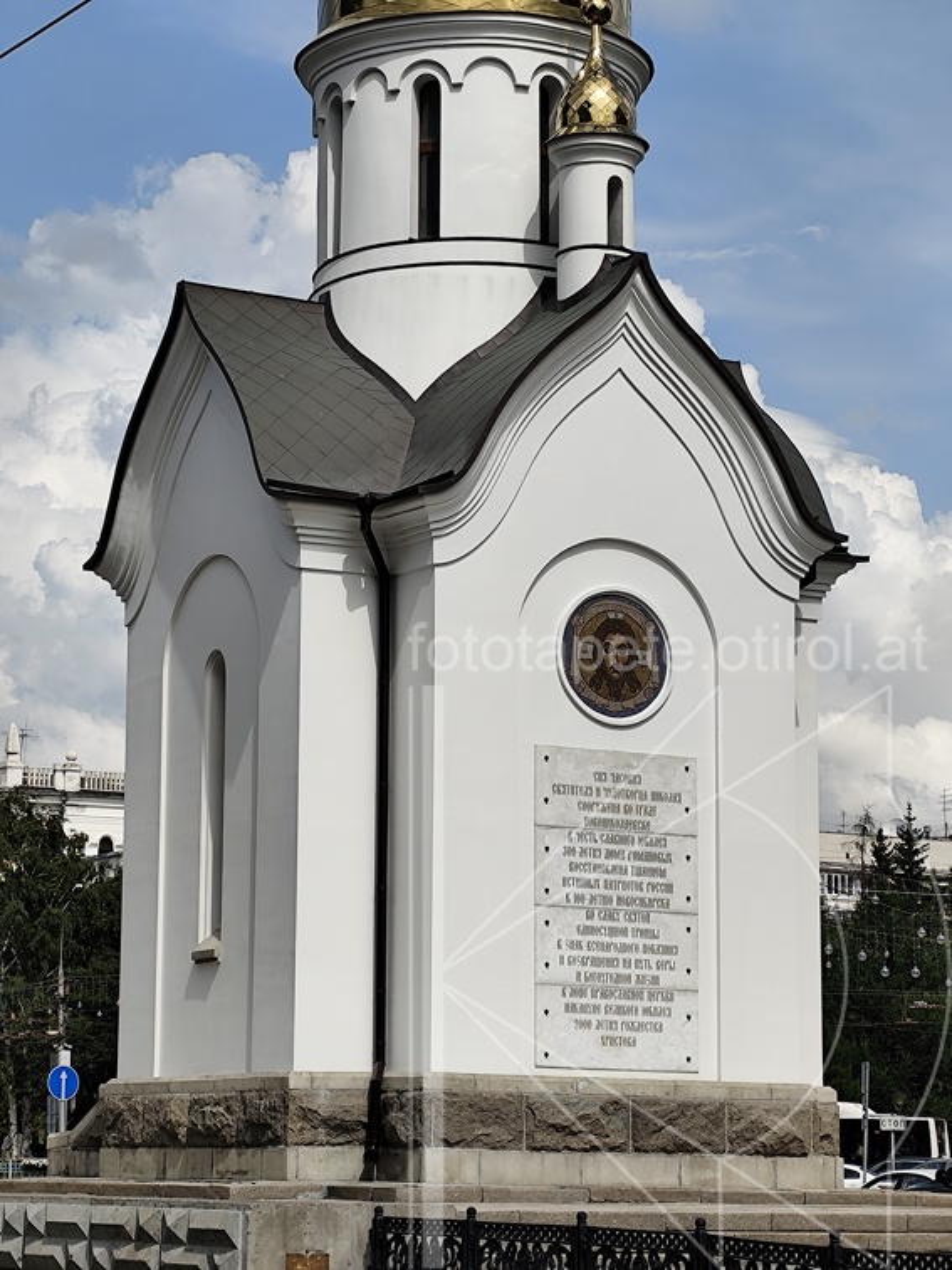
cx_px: 476
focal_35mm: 93
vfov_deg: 21.1
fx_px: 3410
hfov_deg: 15.9
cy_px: 635
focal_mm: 6.19
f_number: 1.65
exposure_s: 1/1967
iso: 50
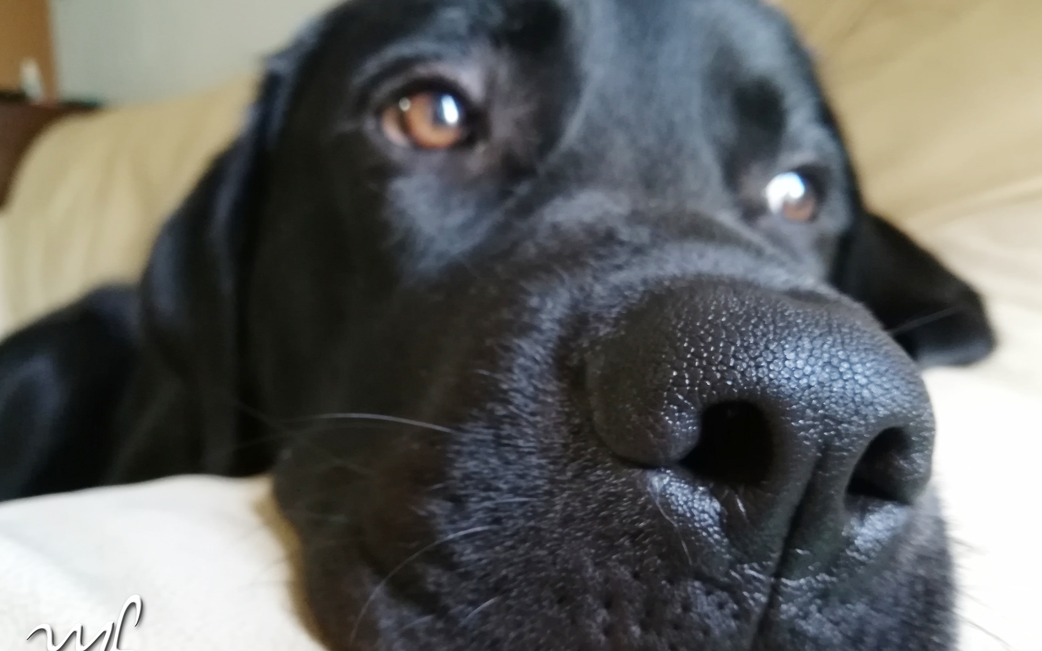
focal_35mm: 28
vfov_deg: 44.3
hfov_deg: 66.5
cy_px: 388
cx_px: 520
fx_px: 795
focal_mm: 3.83
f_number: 2.2
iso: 500
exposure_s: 1/14.3
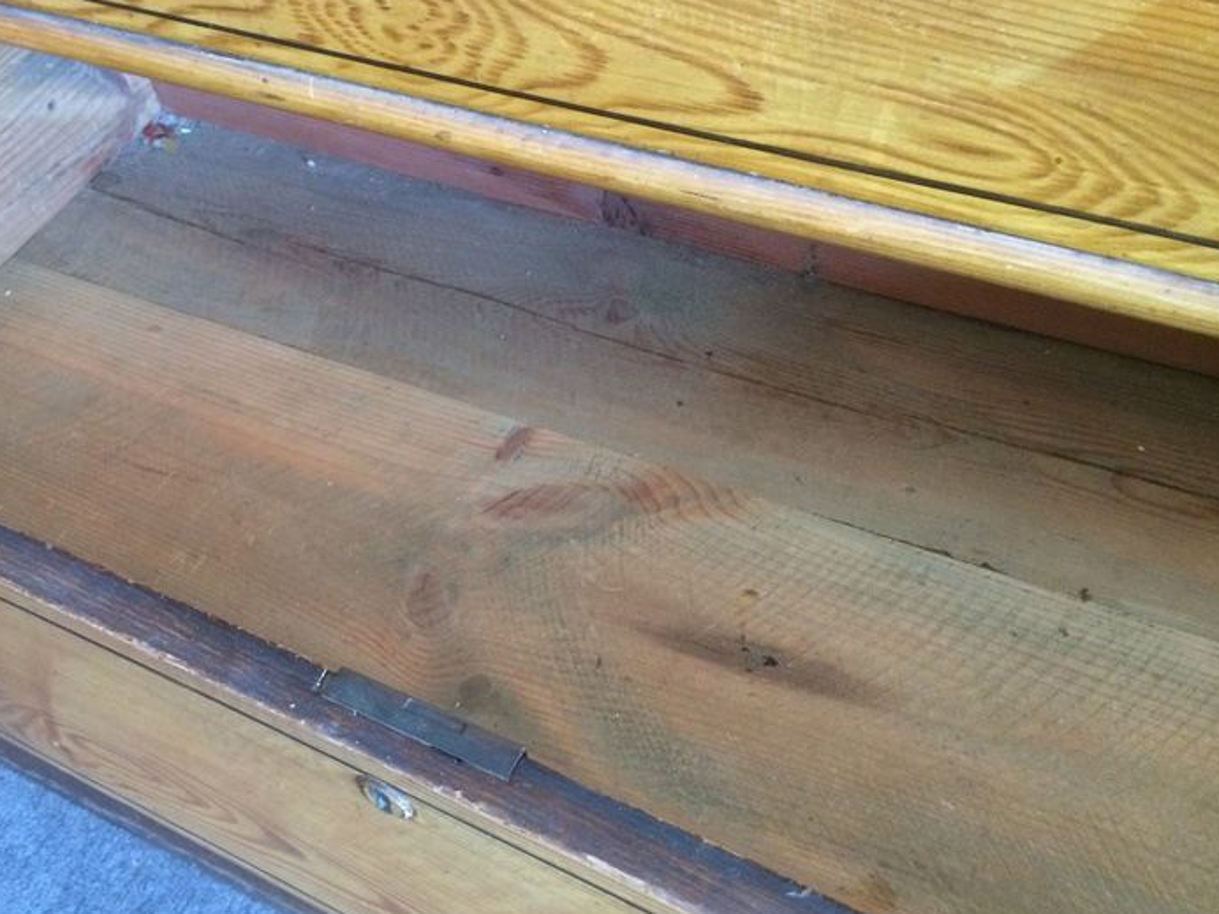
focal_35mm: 39
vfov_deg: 36.8
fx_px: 1373
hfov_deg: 47.4
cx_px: 444
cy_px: 446
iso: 320
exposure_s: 1/15
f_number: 2.2
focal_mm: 4.12
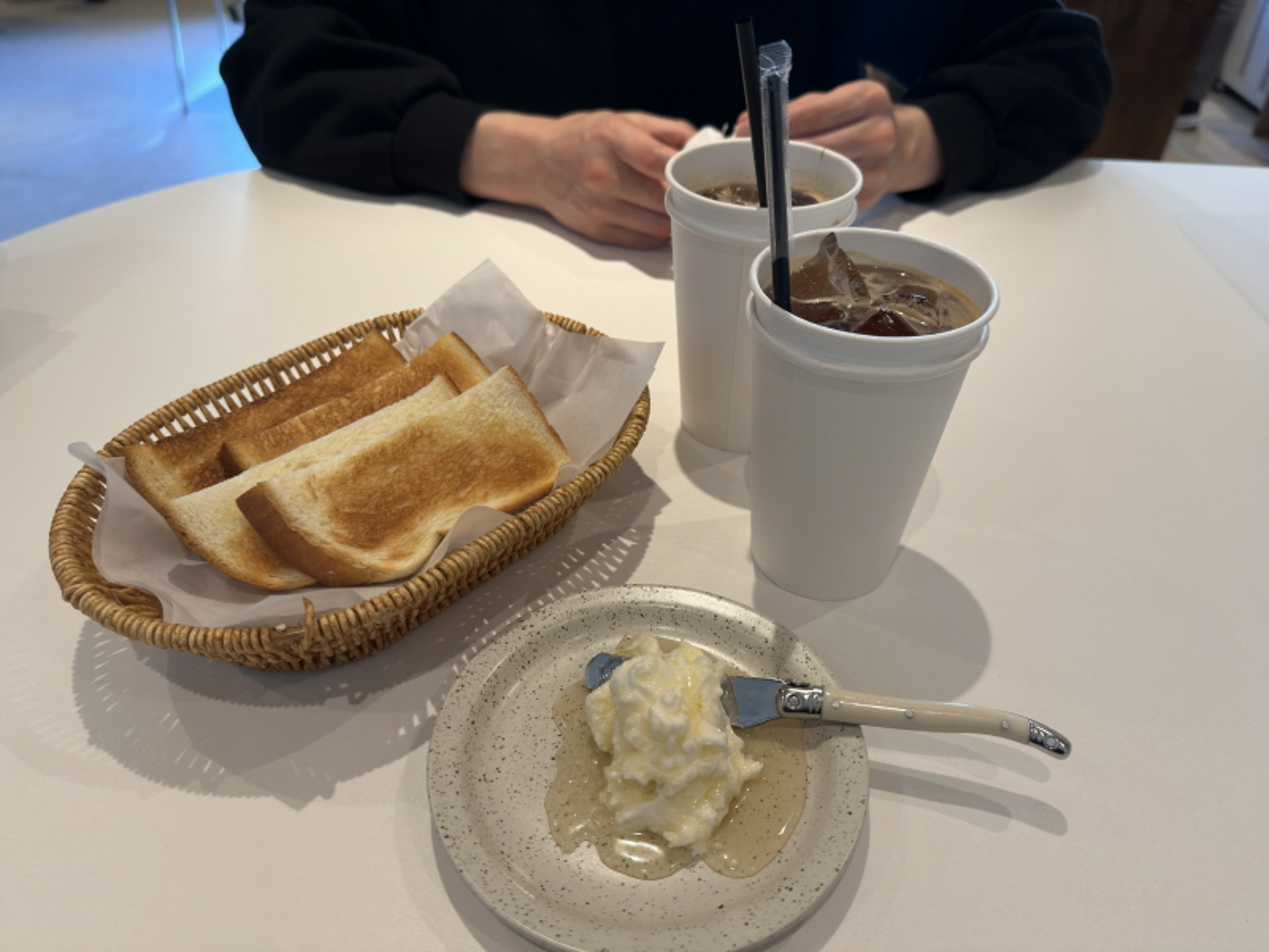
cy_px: 476
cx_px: 634
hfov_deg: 71.6
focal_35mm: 24
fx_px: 880
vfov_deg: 56.8
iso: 125
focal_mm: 6.86
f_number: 1.78
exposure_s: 1/60
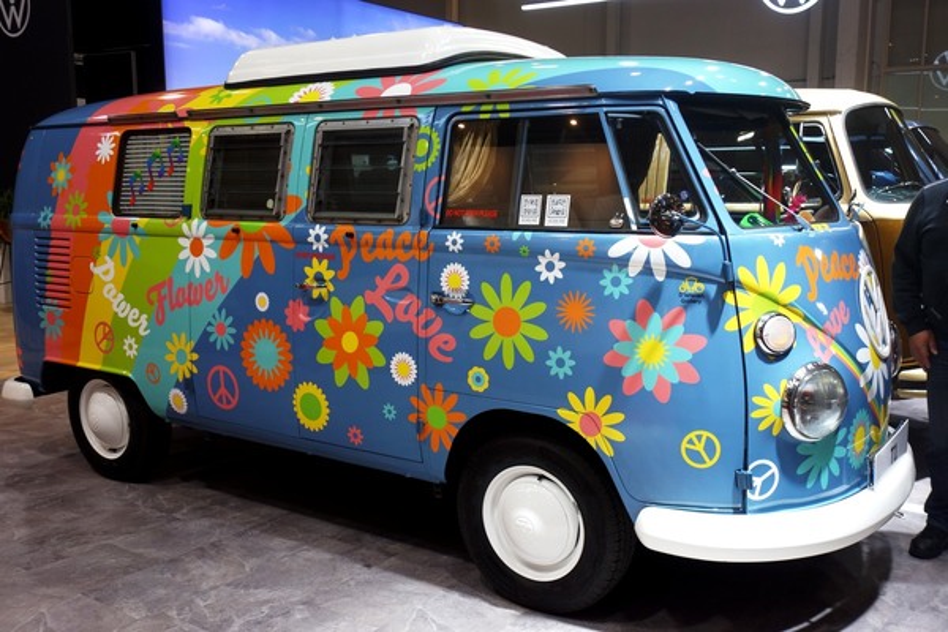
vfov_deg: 38.9
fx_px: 895
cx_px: 474
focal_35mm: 34
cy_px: 316
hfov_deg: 55.8
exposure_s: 1/80
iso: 125
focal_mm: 12.78
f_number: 2.8
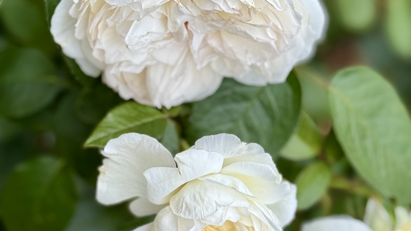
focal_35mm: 95
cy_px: 129
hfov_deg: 22.5
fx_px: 1035
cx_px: 211
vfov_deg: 12.7
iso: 64
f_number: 1.78
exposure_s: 1/1149
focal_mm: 6.76
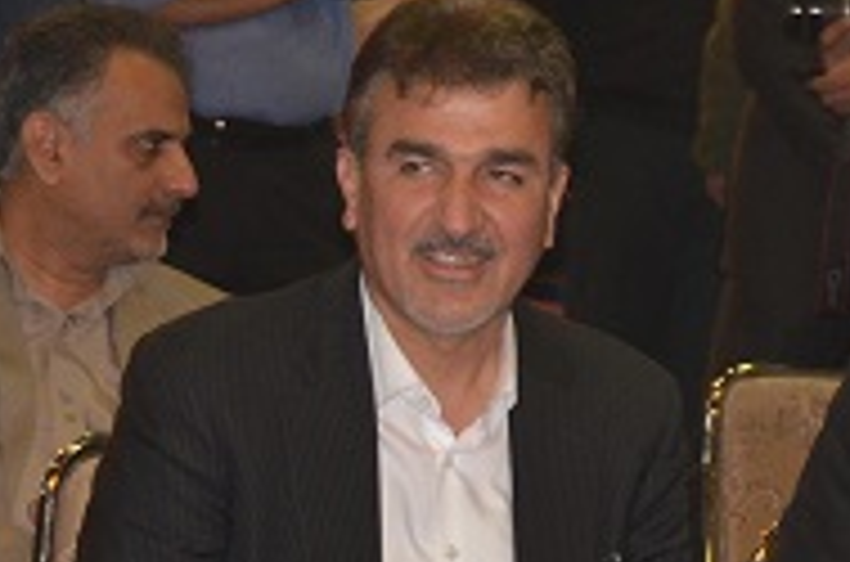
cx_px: 598
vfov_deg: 4.1
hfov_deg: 6.2
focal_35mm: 335
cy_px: 398
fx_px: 7890
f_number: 5.3
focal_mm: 66
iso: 800
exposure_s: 1/60
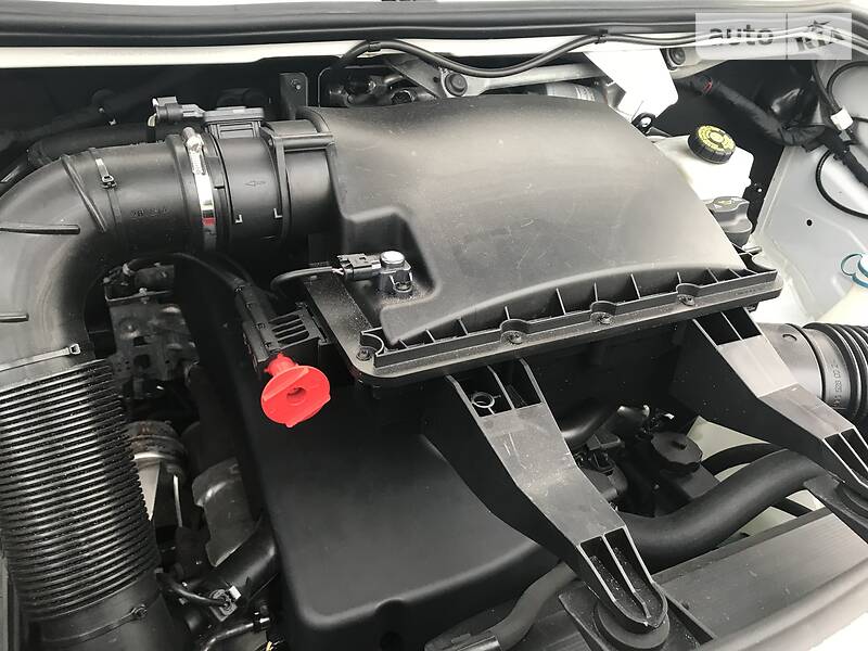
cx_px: 434
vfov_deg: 49.7
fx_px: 702
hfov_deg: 63.4
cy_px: 326
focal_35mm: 28
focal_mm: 4
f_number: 1.8
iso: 40
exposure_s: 1/17
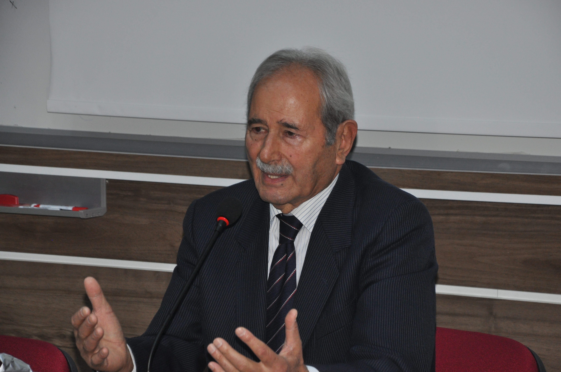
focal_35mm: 158
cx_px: 280
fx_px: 2451
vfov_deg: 8.7
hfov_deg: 13.1
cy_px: 186
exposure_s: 1/60
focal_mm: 105
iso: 800
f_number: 5.6
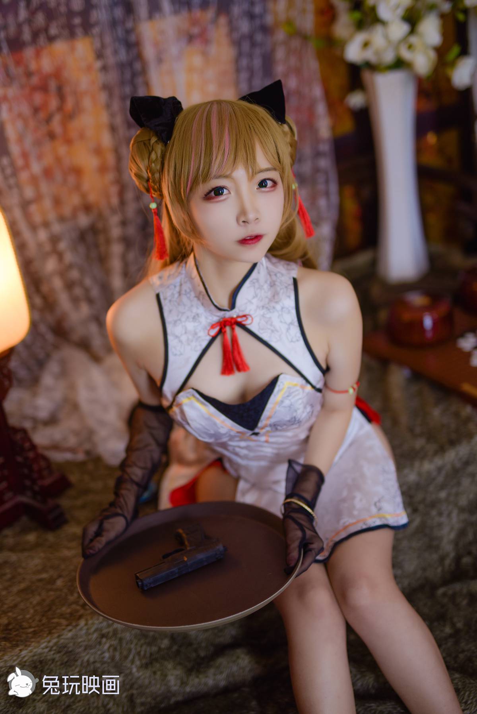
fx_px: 993
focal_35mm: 50
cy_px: 357
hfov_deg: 27.0
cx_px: 238
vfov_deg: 39.6
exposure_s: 1/250
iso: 100
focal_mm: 50
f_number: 1.4
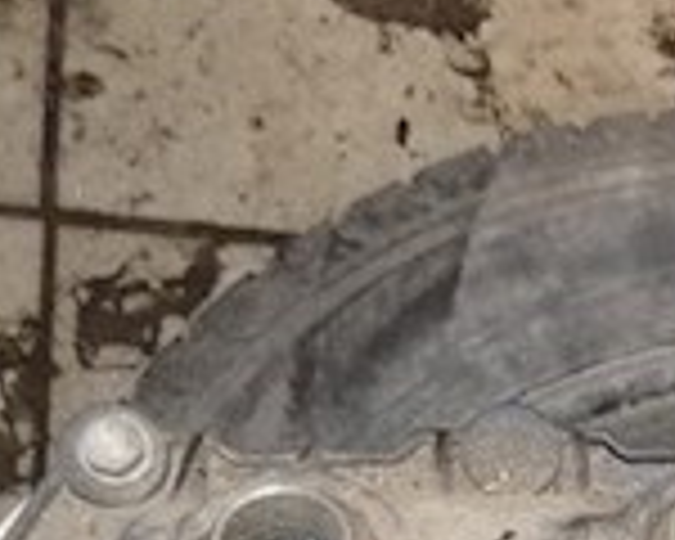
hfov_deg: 17.7
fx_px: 1918
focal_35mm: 96
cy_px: 810
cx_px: 1030
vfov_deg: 14.9
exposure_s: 1/30
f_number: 3.1
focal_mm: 4
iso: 200
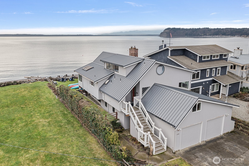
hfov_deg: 65.5
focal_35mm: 28
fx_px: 194
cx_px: 124
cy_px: 83
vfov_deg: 46.4
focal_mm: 10.26
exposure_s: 1/30
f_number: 7.1
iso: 100
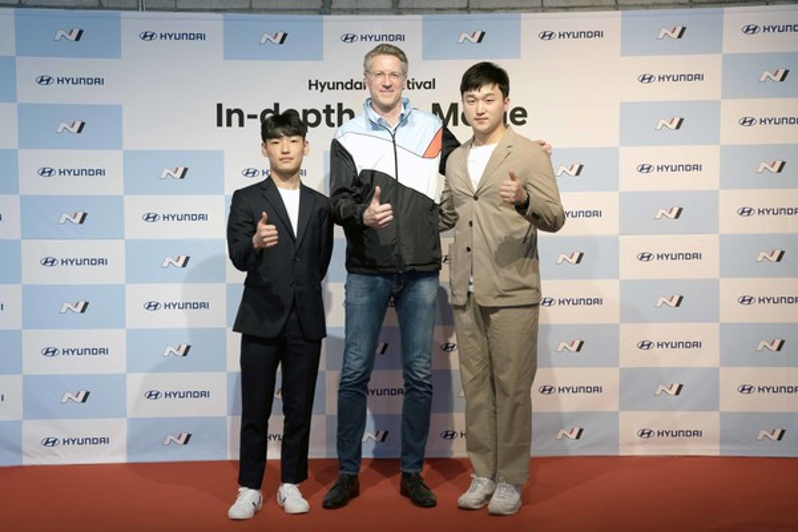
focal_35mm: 50
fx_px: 1108
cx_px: 399
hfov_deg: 39.6
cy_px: 266
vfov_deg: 27.0
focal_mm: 50
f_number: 2.8
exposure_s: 1/60
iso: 1250
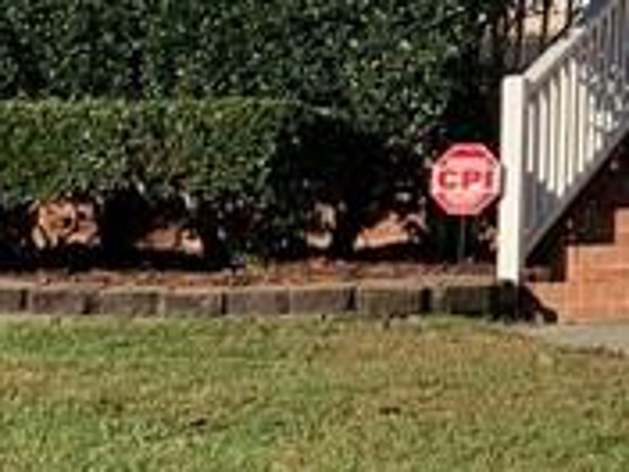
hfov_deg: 11.8
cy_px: -400
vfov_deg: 9.3
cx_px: 1219
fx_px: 2744
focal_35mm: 151
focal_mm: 4.25
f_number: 1.8
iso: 25
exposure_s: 1/3788
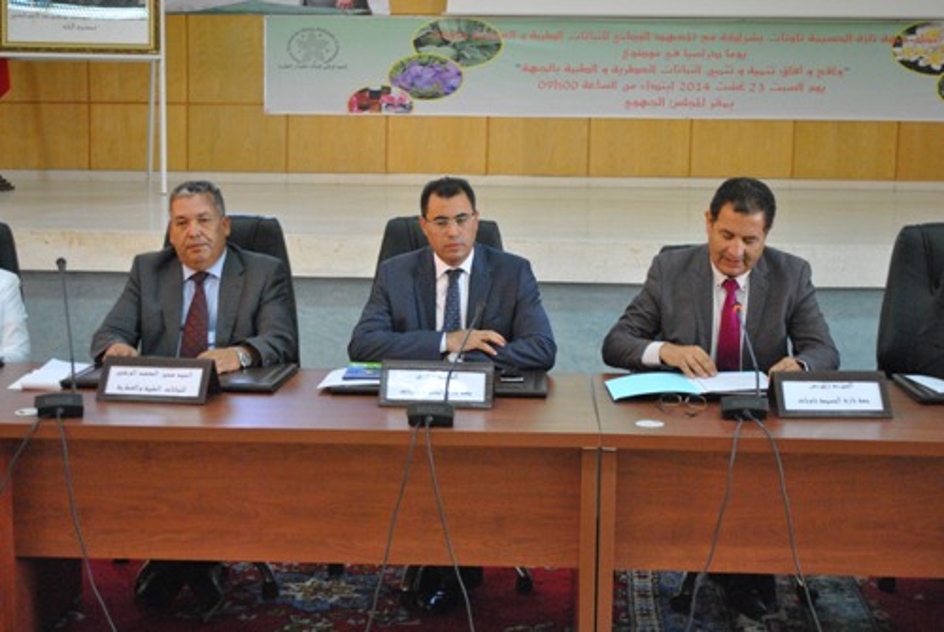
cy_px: 316
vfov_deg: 23.9
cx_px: 472
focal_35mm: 57
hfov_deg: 35.0
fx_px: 1497
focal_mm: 38
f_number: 5
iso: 1600
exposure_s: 1/20
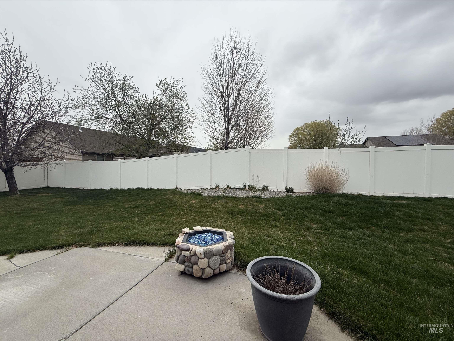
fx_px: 184
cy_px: 170
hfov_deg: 102.1
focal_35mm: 14
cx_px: 227
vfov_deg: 85.7
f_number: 2.2
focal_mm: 2.22
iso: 50
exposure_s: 1/1050
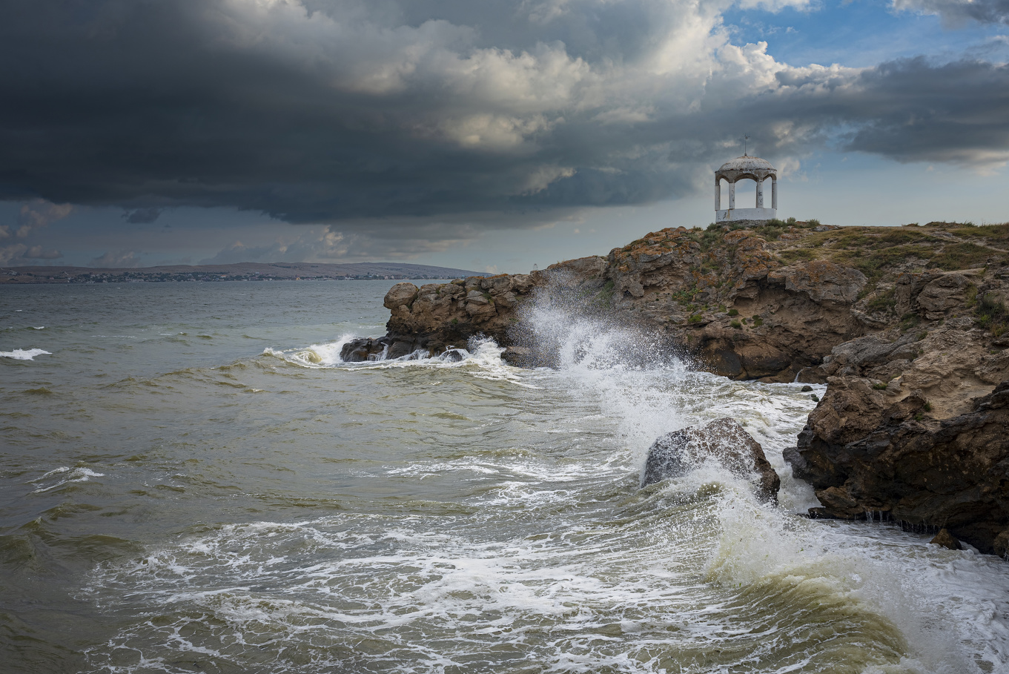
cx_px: 513
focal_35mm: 36
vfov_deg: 36.9
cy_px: 342
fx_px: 1009
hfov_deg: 53.1
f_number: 7.1
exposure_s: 1/250
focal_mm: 35
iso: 80
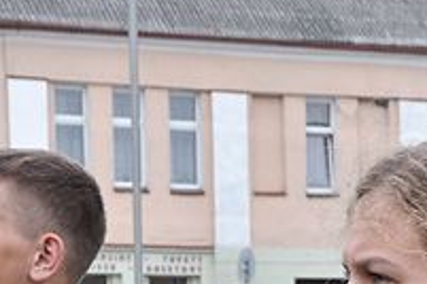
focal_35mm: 203
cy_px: 569
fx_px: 2408
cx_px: 427
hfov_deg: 10.1
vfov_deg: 6.6
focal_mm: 32
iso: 500
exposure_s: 1/250
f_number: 8
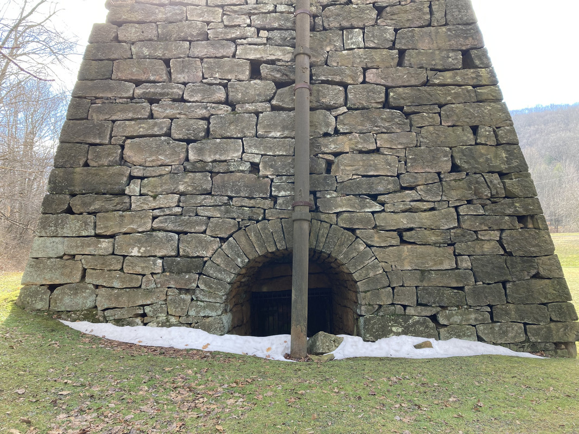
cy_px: 217
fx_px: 468
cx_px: 290
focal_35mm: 28
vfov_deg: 49.7
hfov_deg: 63.4
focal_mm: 3.99
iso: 20
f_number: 1.8
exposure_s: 1/125
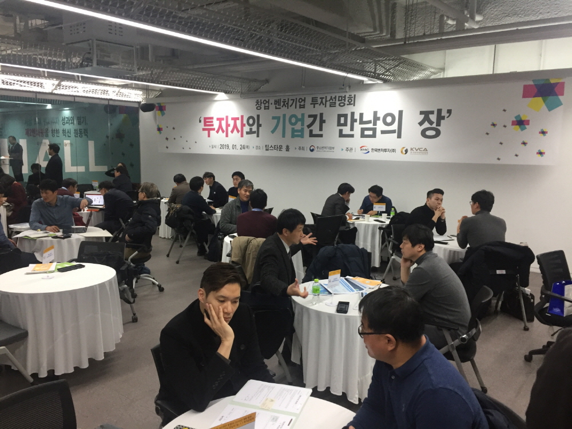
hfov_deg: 61.7
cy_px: 214
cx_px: 286
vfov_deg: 48.2
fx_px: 479
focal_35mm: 29
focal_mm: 4.15
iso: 50
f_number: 2.2
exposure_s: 1/30
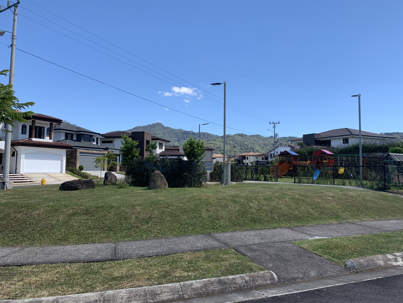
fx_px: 303
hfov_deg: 67.3
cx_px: 202
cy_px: 152
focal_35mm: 26
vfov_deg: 53.1
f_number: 1.8
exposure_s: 1/1406
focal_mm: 4.25
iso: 25
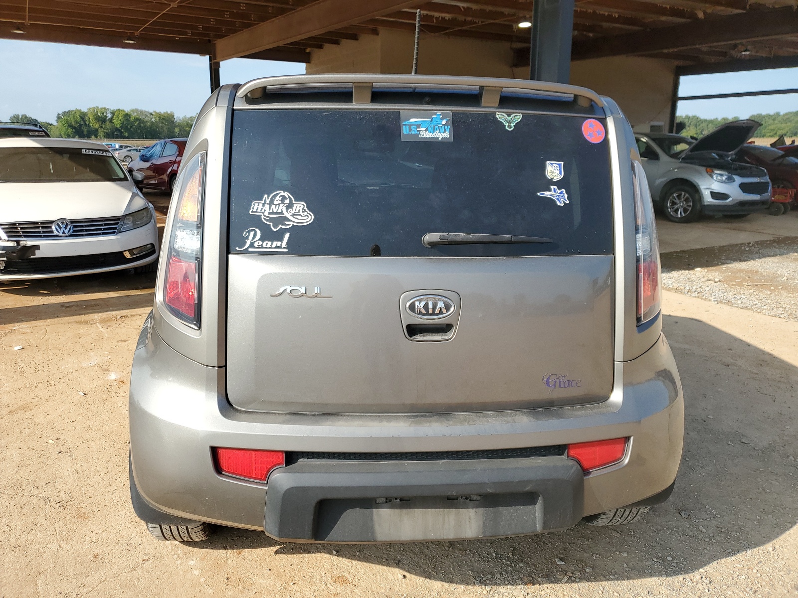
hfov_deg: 67.3
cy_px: 299
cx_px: 399
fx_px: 599
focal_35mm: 26
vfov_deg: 53.1
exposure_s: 1/2000
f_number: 1.5
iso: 50
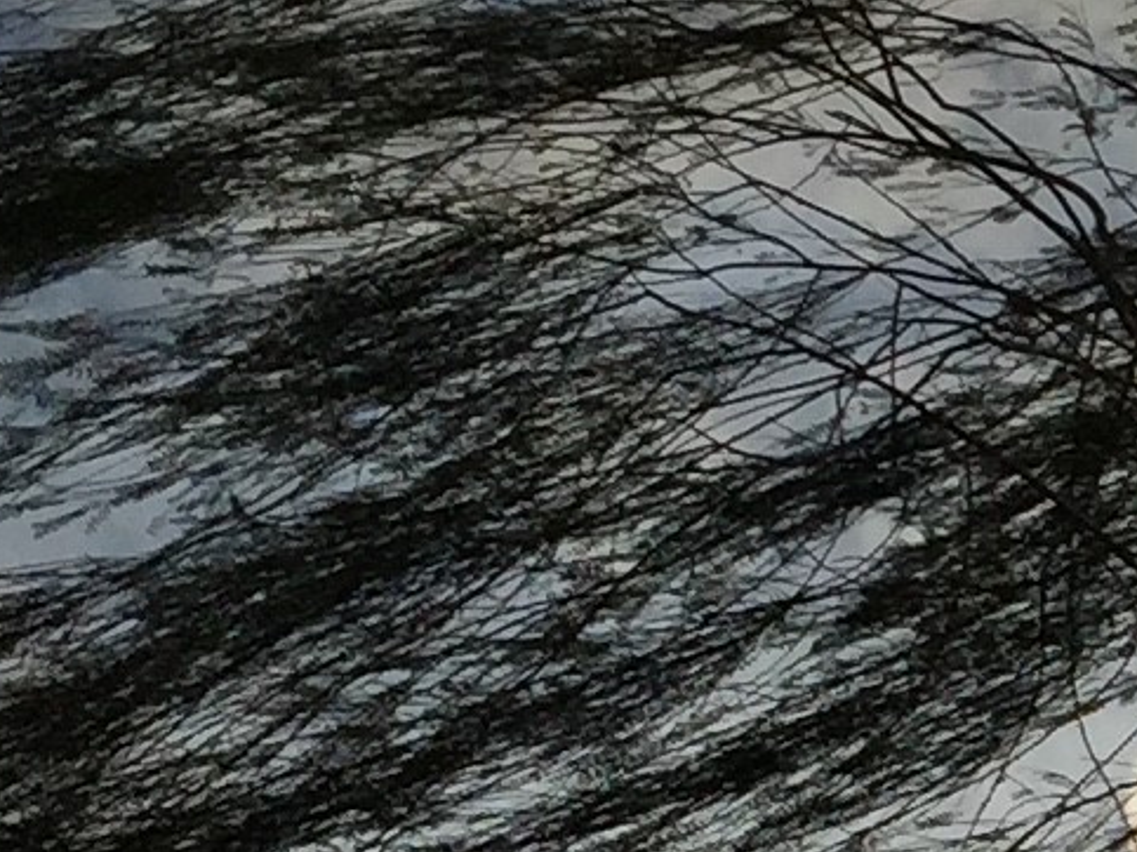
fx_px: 5779
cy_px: 926
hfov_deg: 10.2
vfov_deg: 8.4
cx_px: 2471
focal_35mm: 176
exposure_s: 1/3049
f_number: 2.2
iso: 32
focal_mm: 4.15
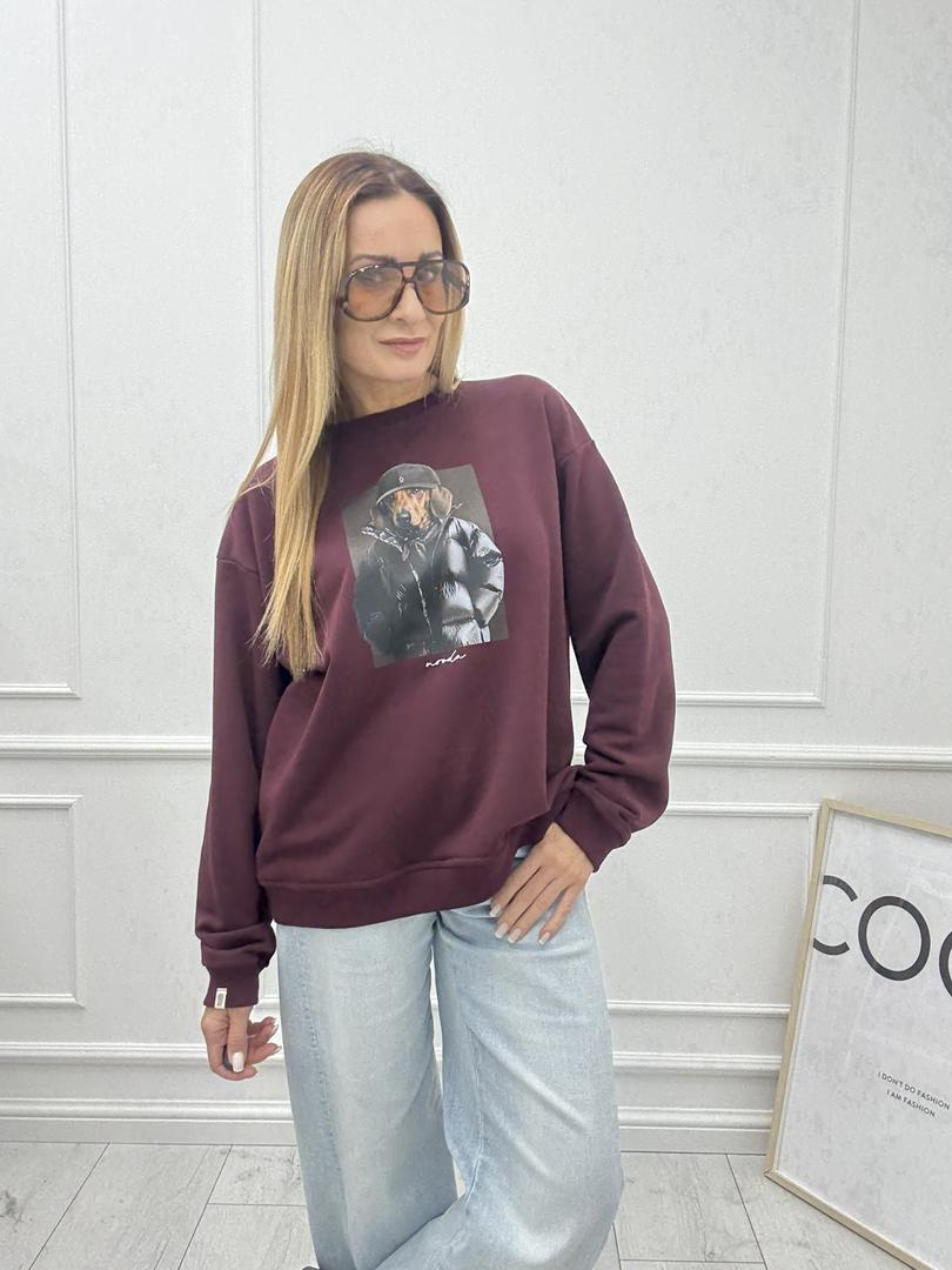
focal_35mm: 30
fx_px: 1100
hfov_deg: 46.8
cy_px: 635
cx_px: 476
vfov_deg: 60.0
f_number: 1.9
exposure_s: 1/100
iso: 64
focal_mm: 2.69
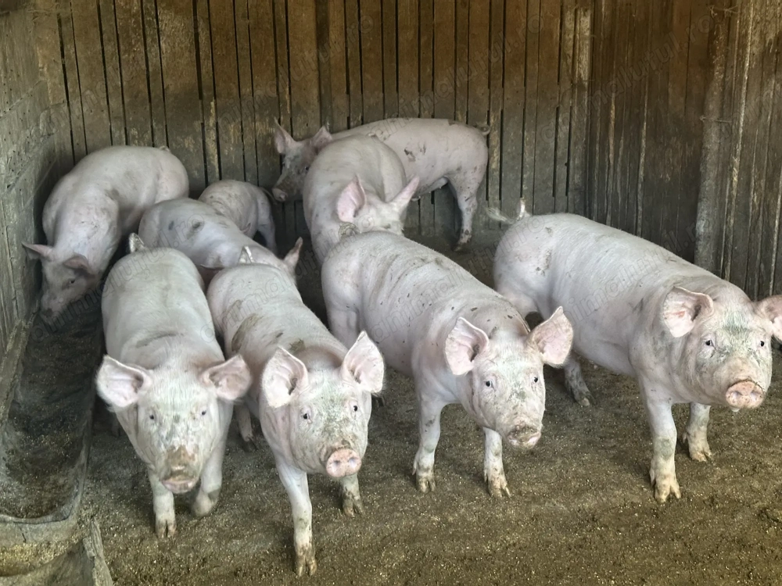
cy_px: 293
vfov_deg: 30.3
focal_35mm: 48
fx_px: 1084
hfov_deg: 39.7
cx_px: 391
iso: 250
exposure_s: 1/43
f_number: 1.78
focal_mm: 6.86
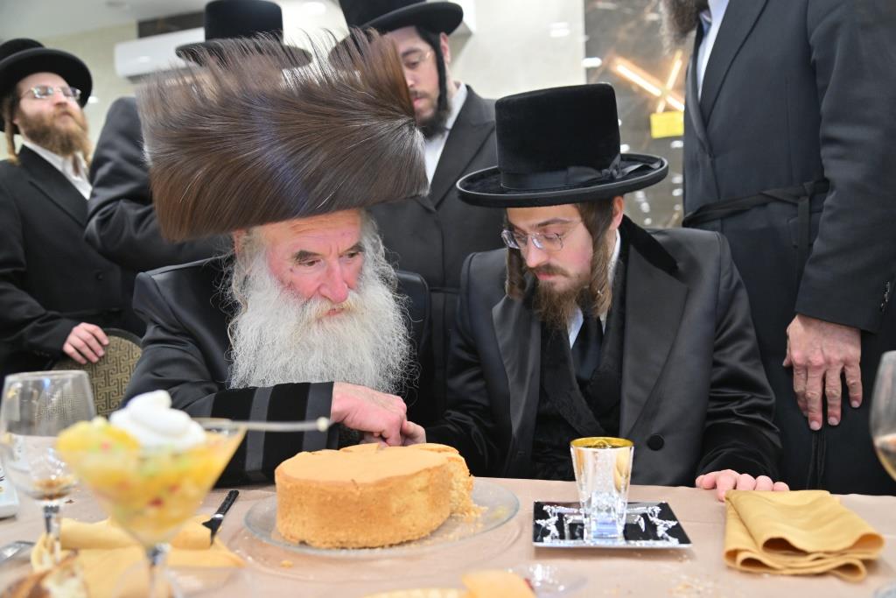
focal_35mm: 31
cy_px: 299
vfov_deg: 42.3
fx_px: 772
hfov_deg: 60.3
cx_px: 448
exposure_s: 1/200
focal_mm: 31
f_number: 4
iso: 640
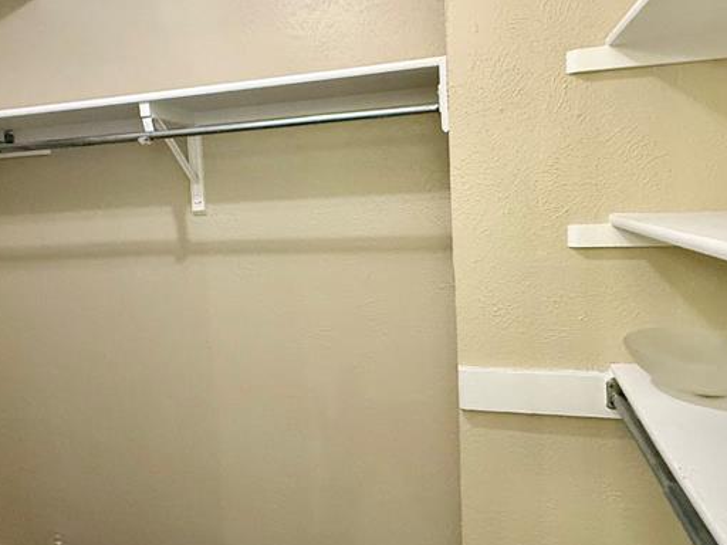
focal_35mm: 28
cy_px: 248
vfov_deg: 49.7
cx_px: 308
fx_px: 588
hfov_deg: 63.1
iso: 500
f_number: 2.2
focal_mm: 2.22
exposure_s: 1/60
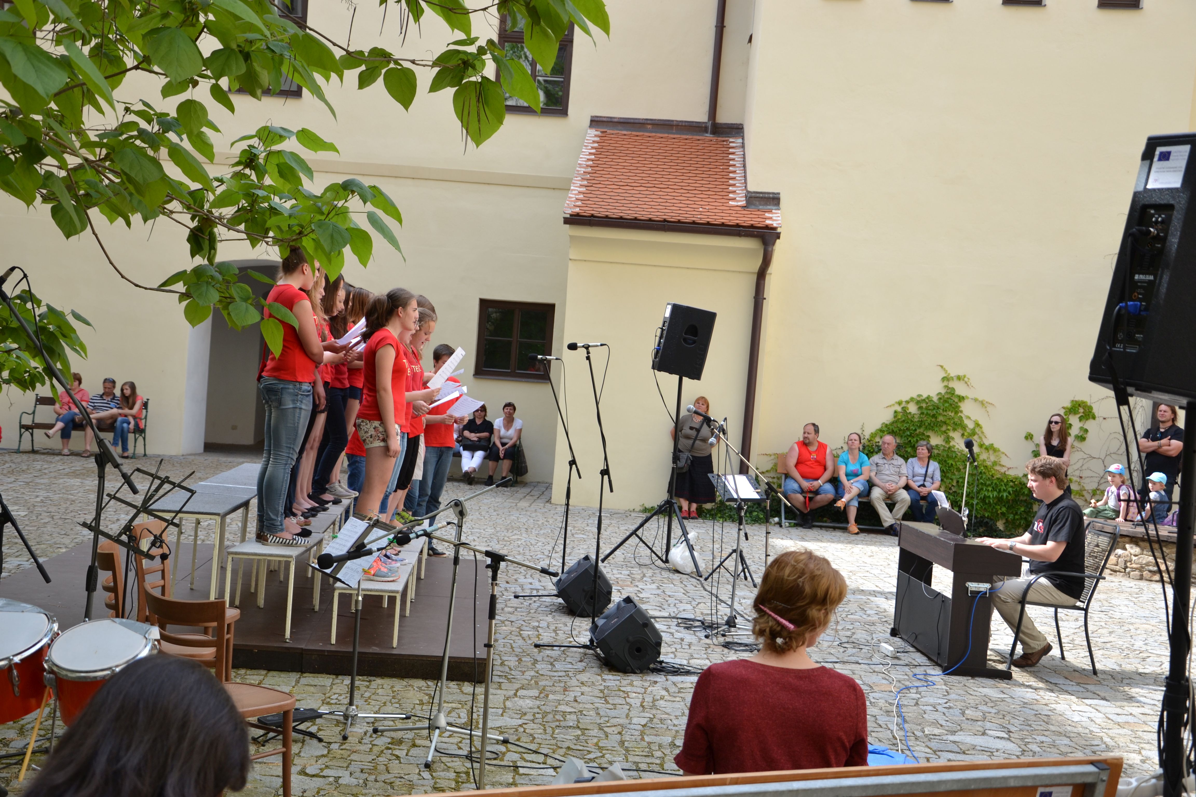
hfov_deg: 43.6
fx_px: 1495
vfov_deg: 29.9
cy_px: 398
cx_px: 598
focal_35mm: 45
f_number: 5.6
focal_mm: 30
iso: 100
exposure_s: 1/125
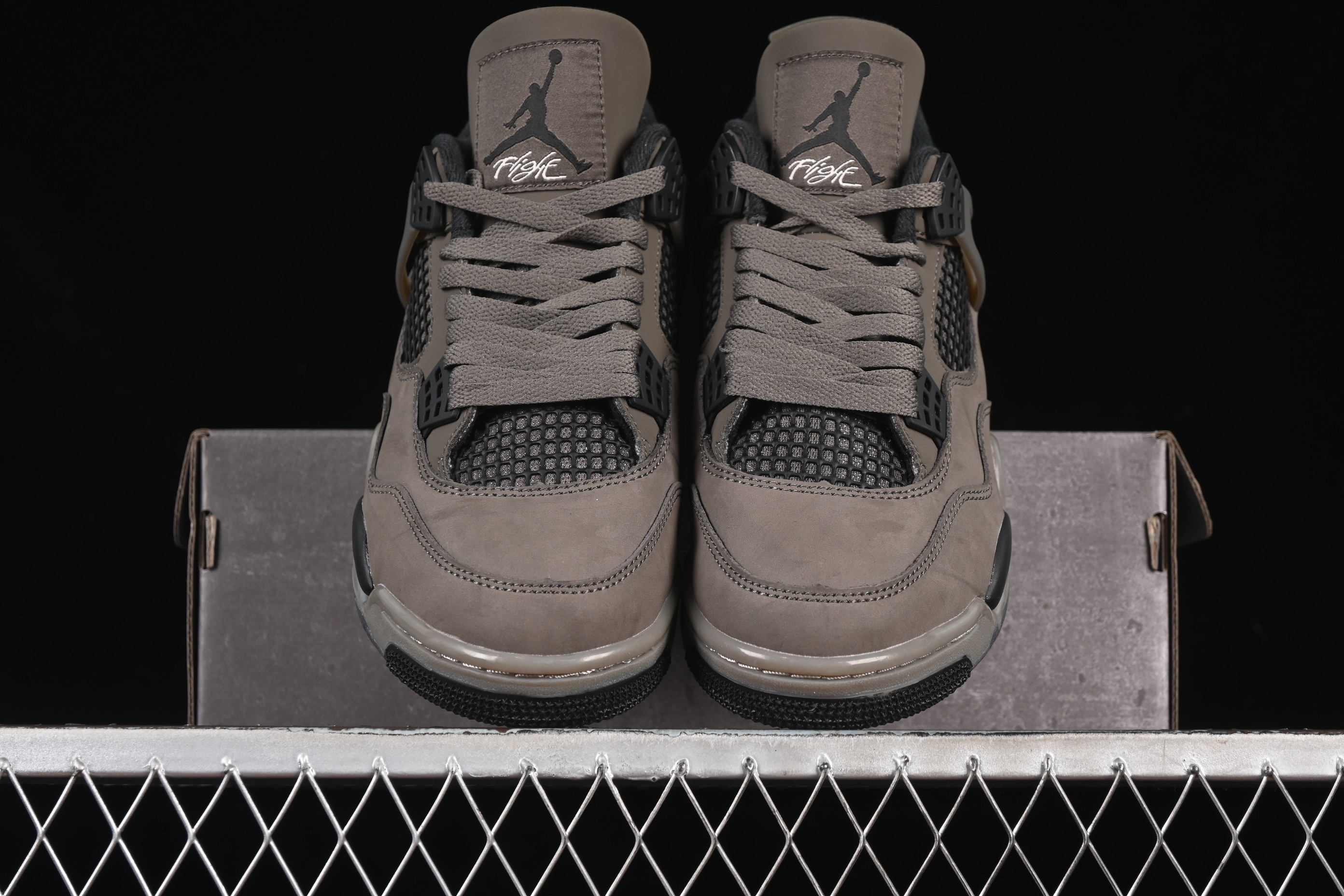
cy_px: 448
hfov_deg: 27.0
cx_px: 672
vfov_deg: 18.2
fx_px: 2800
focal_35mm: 75
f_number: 6.3
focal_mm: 50
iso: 160
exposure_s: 1/60
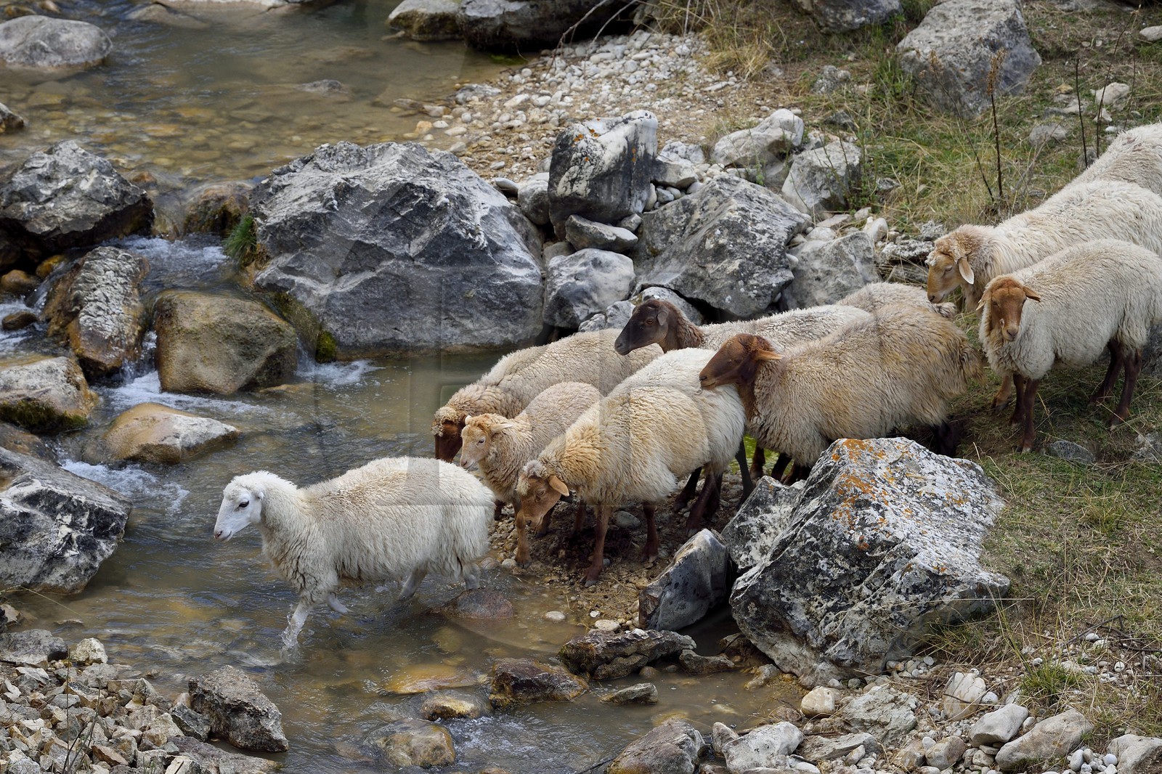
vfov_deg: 8.3
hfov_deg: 12.5
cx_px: 581
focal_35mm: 165
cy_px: 387
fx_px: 5324
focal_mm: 165
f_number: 6.3
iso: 400
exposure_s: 1/320
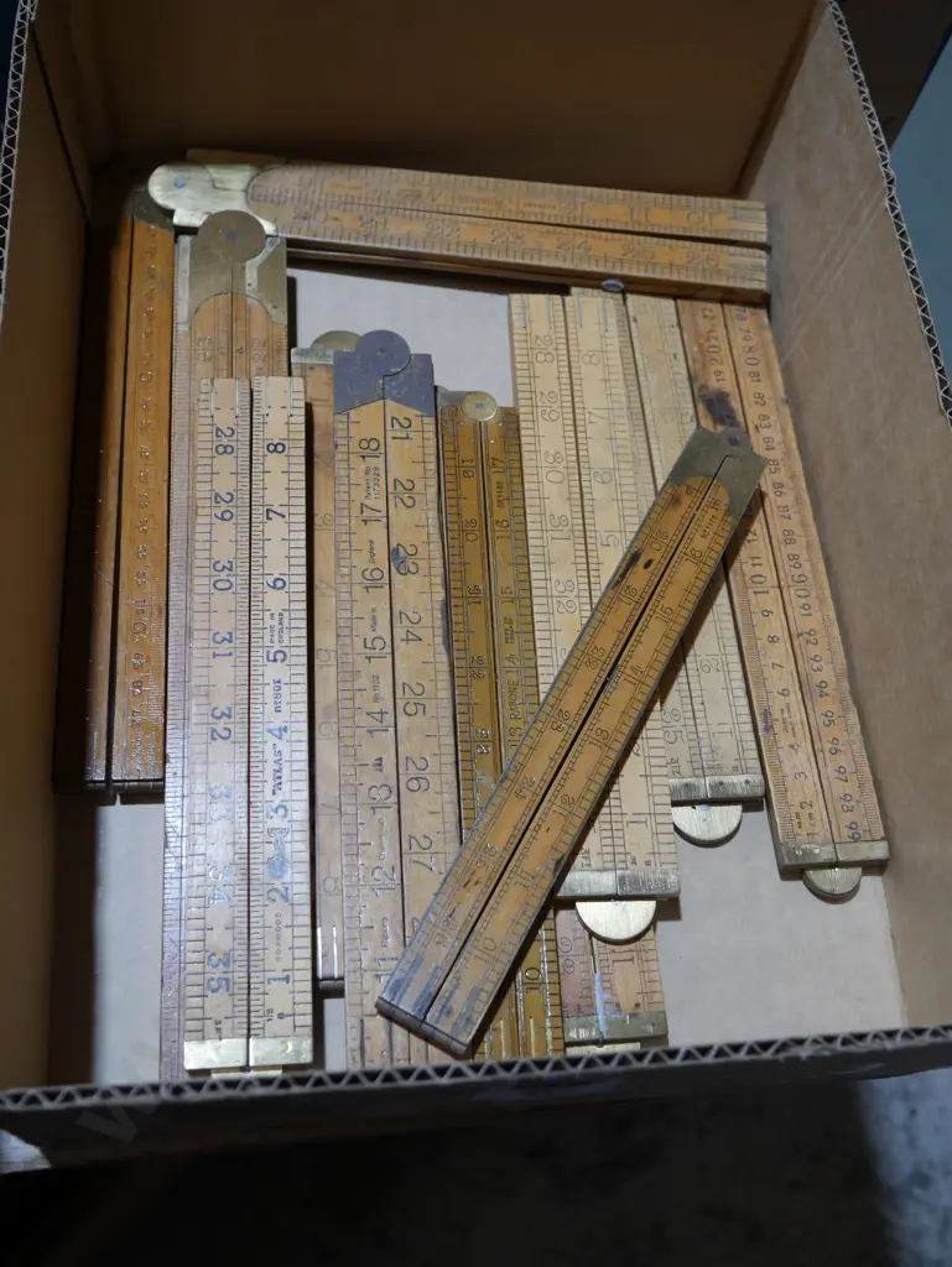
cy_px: 634
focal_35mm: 38
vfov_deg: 49.0
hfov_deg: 37.8
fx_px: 1392
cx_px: 476
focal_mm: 19
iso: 200
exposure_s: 1/80
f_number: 4.1
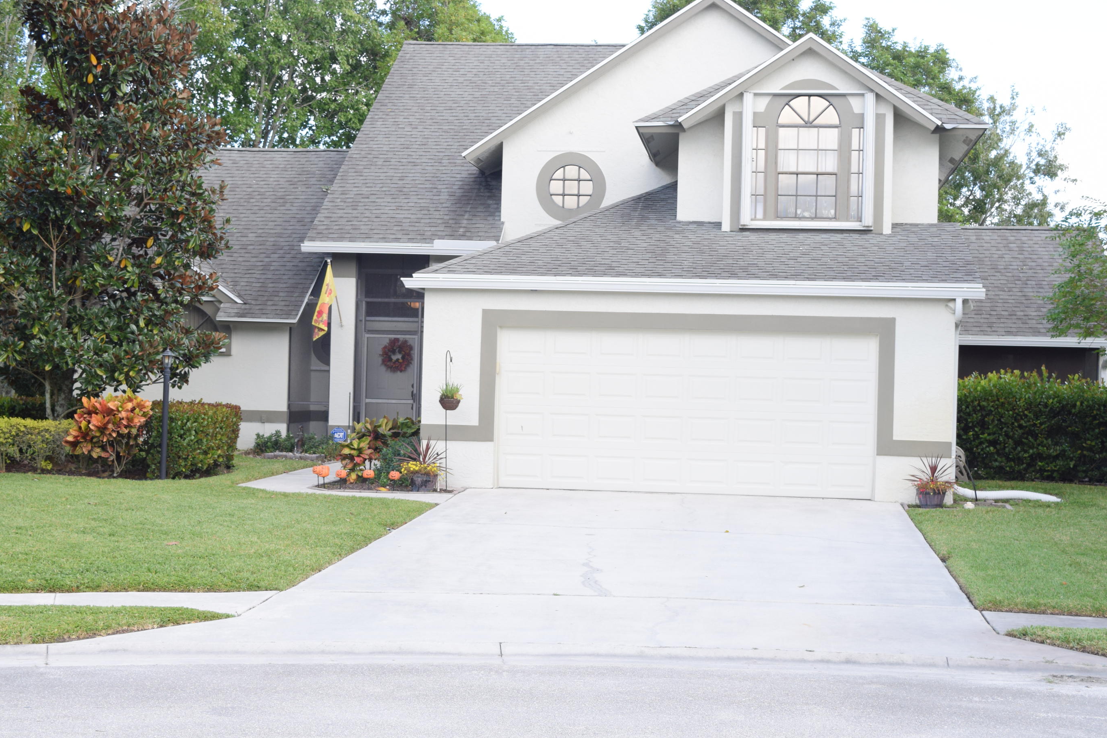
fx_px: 1722
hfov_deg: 35.6
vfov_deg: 24.2
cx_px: 580
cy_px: 385
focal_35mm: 56
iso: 400
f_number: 7.1
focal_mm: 34
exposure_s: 1/200
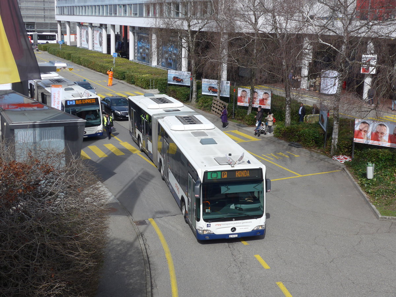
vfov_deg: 29.7
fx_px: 561
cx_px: 198
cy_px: 148
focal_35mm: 49
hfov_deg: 38.9
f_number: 3.2
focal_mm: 10.1
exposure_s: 1/1300
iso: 80
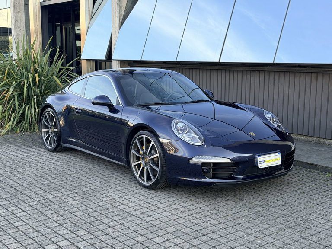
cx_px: 166
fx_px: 460
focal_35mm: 48
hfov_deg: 39.7
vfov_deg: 30.3
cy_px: 124
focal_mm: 6.76
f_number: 1.78
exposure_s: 1/455
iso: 80
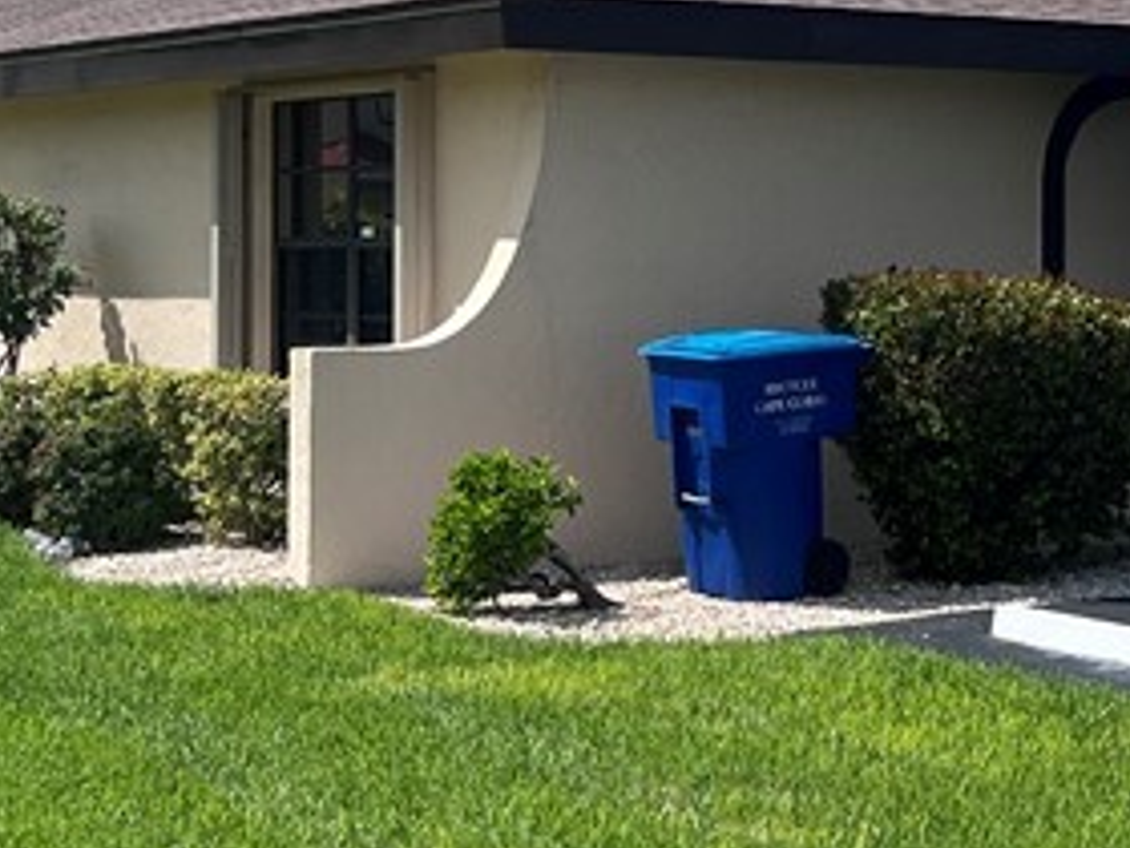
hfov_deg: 20.5
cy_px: 117
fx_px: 3101
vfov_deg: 15.4
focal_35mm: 95
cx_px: 791
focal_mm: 5.7
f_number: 1.5
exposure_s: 1/8696
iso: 50
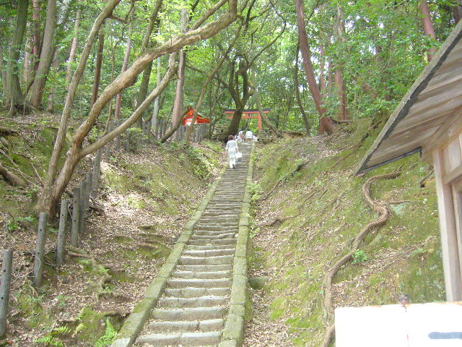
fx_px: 467
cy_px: 174
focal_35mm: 35
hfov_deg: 52.6
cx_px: 231
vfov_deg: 40.7
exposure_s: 1/60
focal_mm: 5.8
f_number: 2.8
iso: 320
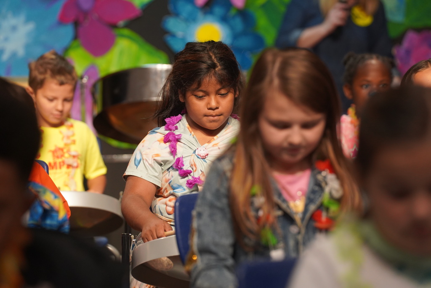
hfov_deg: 11.4
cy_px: 144
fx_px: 2155
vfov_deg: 7.6
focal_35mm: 180
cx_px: 216
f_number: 4
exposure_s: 1/200
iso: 2500
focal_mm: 180
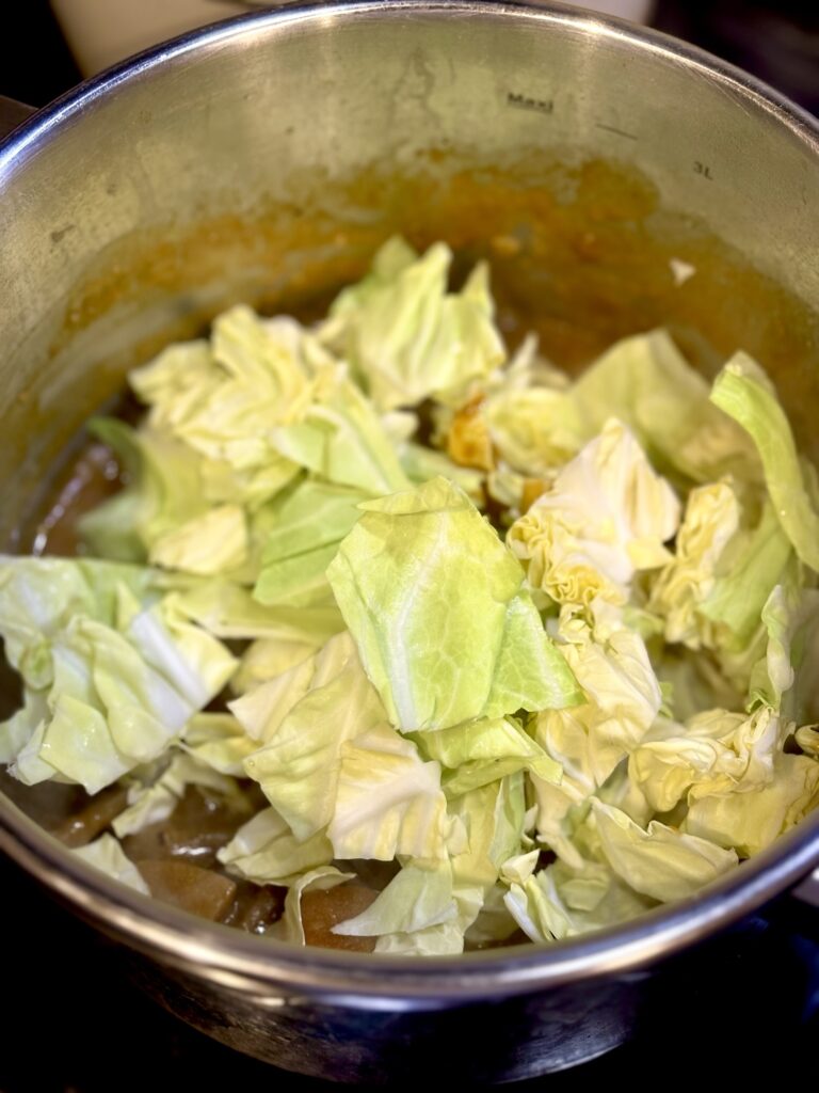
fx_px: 1640
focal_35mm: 52
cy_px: 546
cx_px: 410
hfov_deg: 28.0
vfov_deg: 36.8
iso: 64
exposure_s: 1/60
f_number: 1.6
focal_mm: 5.96
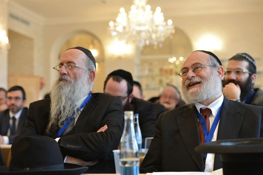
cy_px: 88
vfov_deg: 19.5
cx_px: 132
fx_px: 511
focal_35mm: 70
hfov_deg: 28.8
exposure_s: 1/100
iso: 1250
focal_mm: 70
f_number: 4
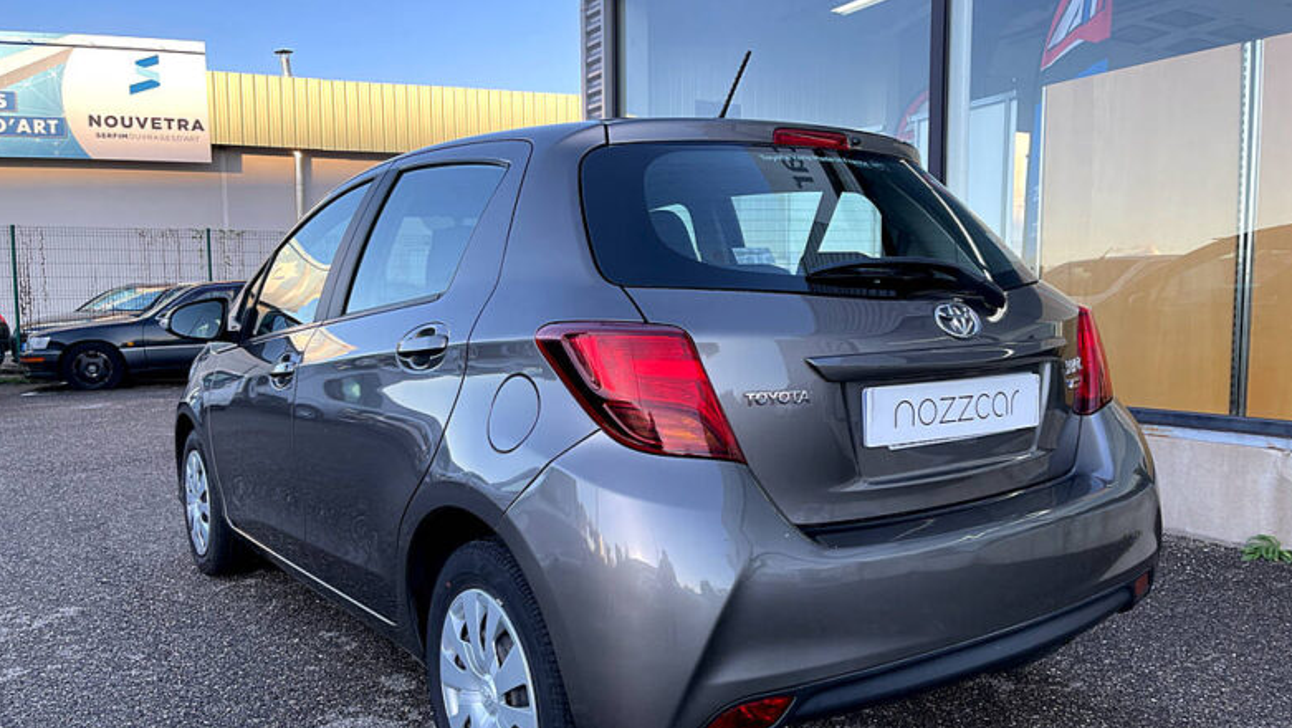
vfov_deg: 40.2
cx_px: 642
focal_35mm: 29
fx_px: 994
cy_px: 402
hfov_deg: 66.0
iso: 32
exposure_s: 1/287
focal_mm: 5.1
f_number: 1.6
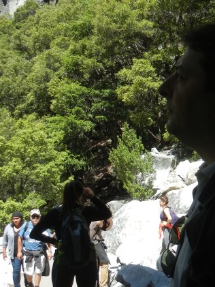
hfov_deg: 19.9
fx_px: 604
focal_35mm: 73
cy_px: 143
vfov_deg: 26.7
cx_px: 178
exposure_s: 1/623
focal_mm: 5.4
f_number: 3.5
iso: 160
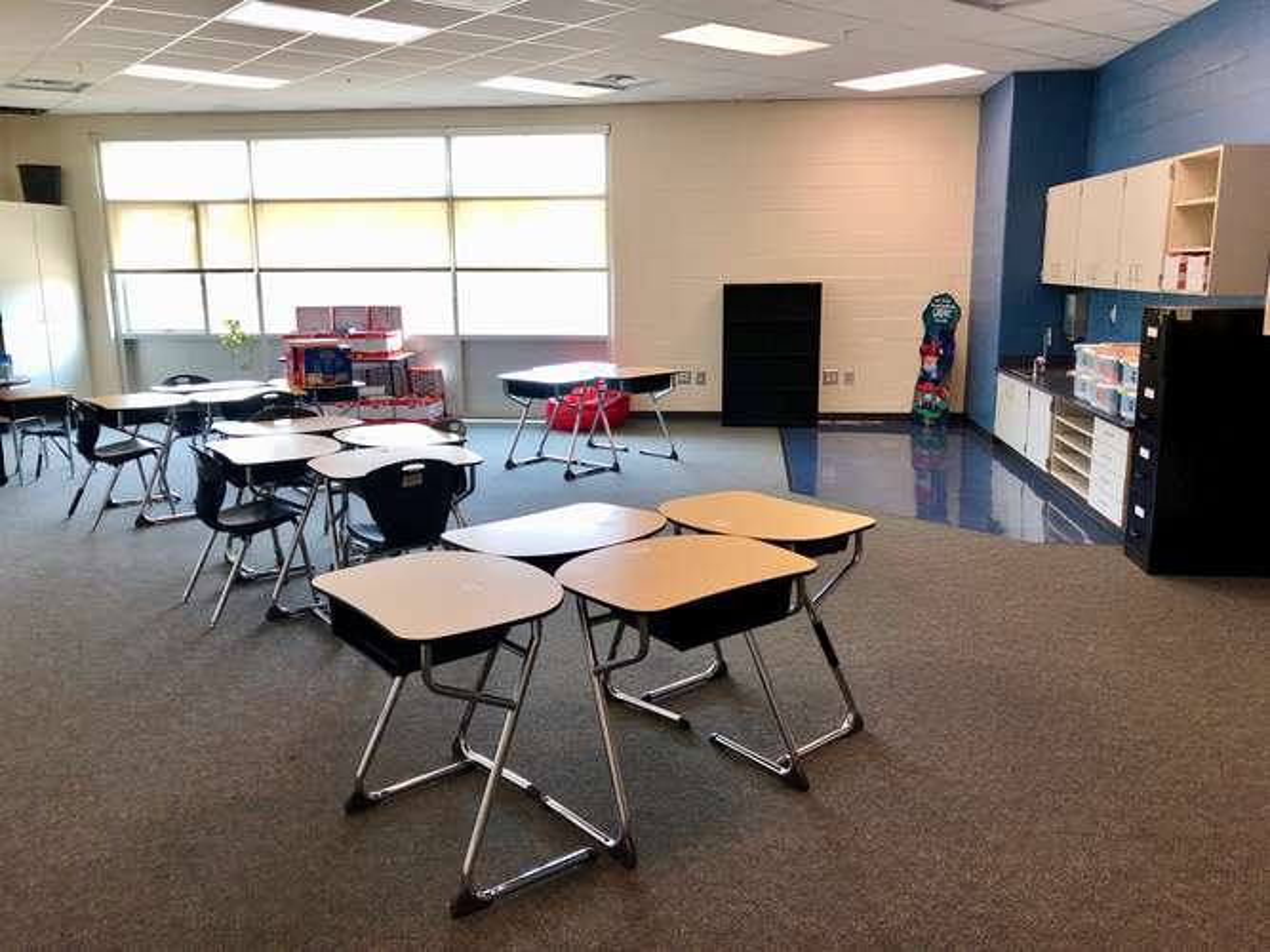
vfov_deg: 49.7
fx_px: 1027
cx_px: 635
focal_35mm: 28
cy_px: 476
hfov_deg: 63.5
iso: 25
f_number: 1.8
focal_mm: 4
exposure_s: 1/30
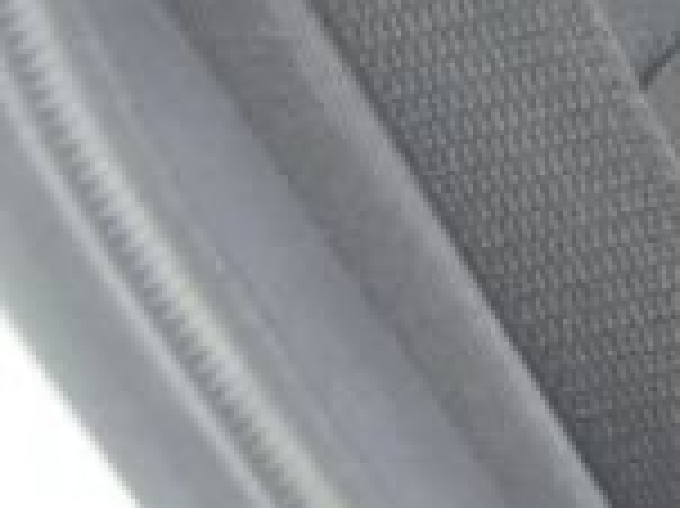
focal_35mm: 156
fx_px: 3062
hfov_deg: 9.3
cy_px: 139
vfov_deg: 9.5
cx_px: 2198
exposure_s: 1/60
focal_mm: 6.3
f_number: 1.7
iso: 800
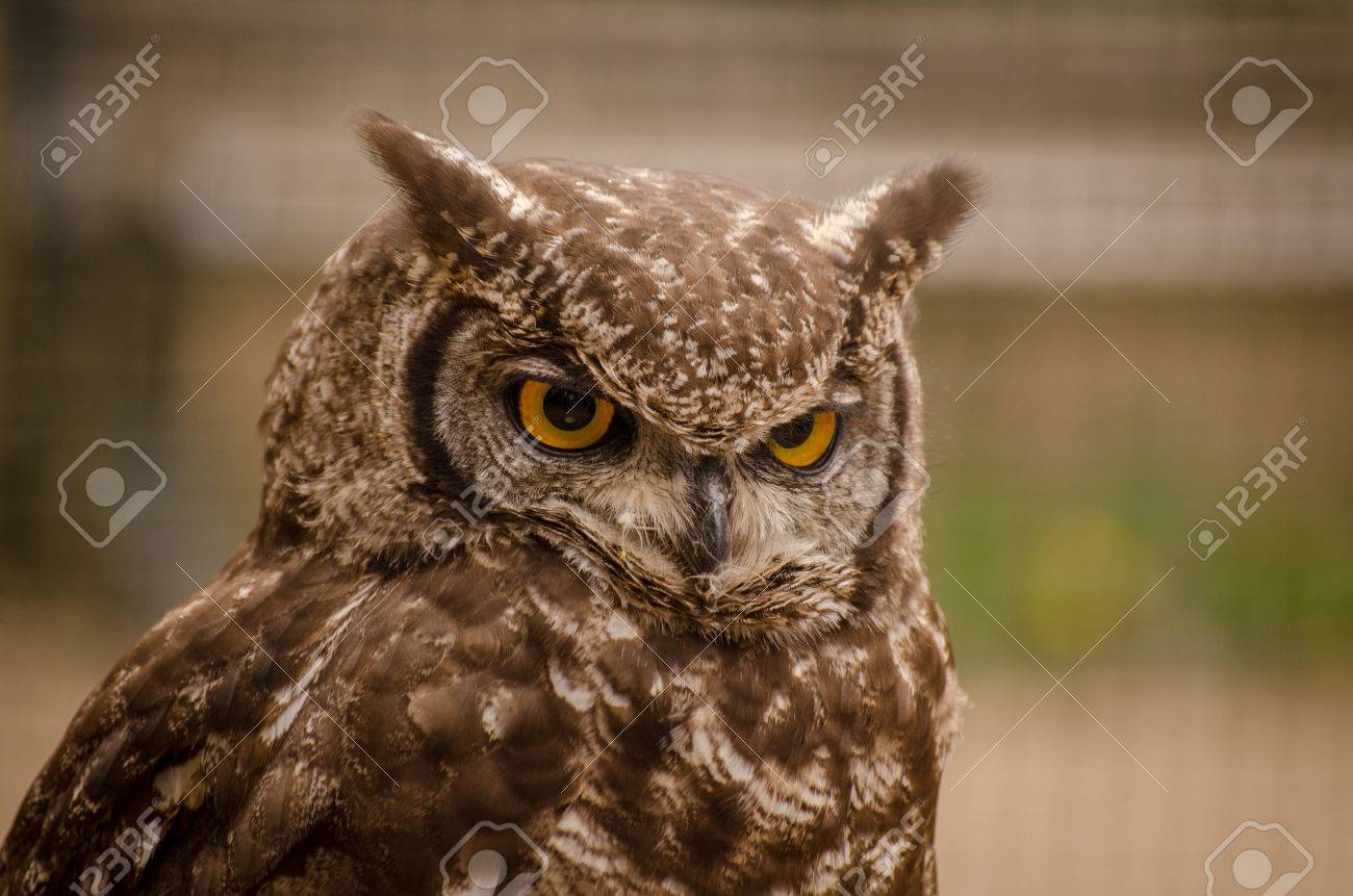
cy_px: 448
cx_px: 676
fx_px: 11251
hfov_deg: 6.9
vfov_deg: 4.6
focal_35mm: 300
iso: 100
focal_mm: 200
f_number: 5.6
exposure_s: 1/100
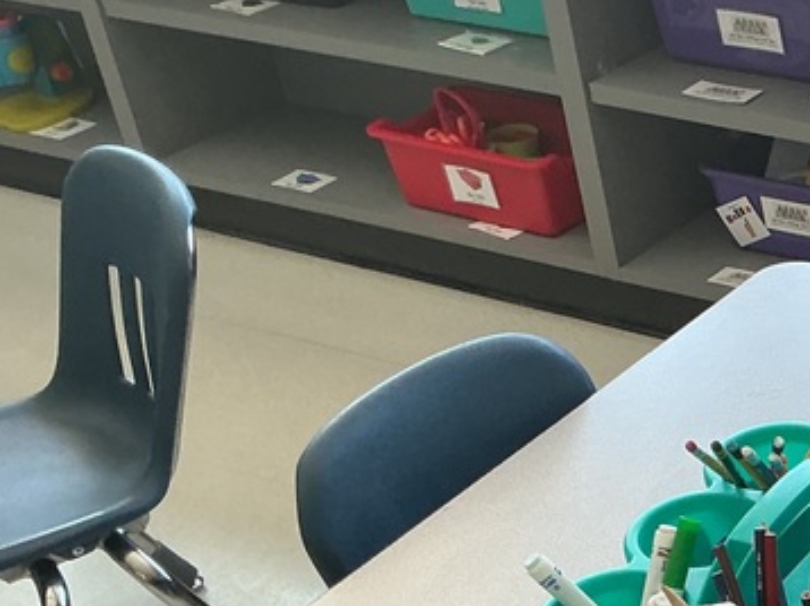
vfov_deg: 17.5
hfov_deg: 21.1
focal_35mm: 83
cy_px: 556
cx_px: 1091
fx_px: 1941
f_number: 1.8
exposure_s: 1/60
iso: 80
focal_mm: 3
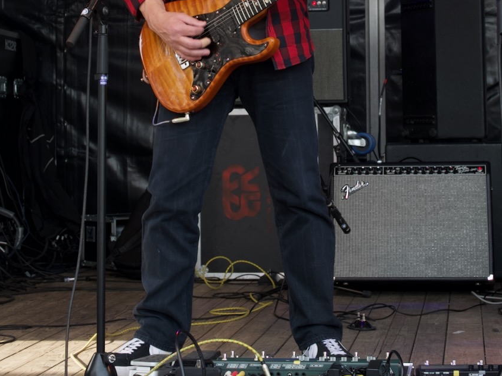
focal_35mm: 92
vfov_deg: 15.9
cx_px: 251
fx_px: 1334
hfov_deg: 21.3
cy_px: 33
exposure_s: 1/125
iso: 100
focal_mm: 23.09
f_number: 3.5
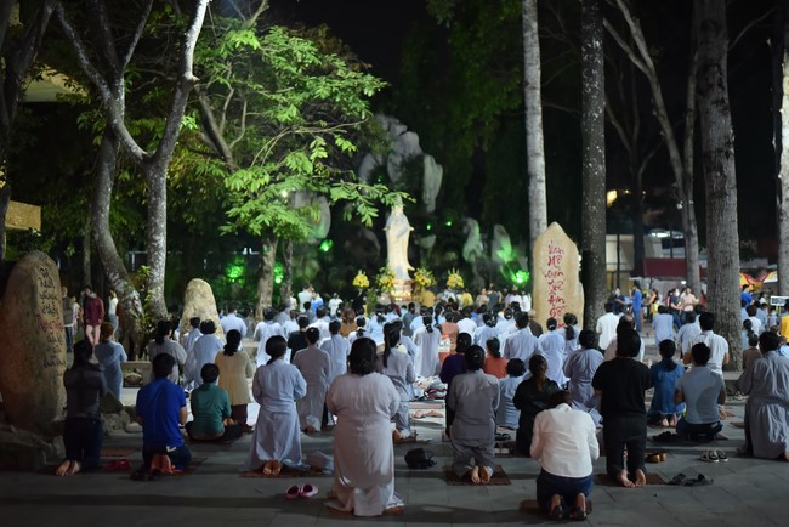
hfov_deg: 39.6
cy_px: 264
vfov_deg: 27.0
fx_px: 1096
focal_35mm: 50
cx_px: 394
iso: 1600
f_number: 1.8
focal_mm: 50
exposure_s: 1/100
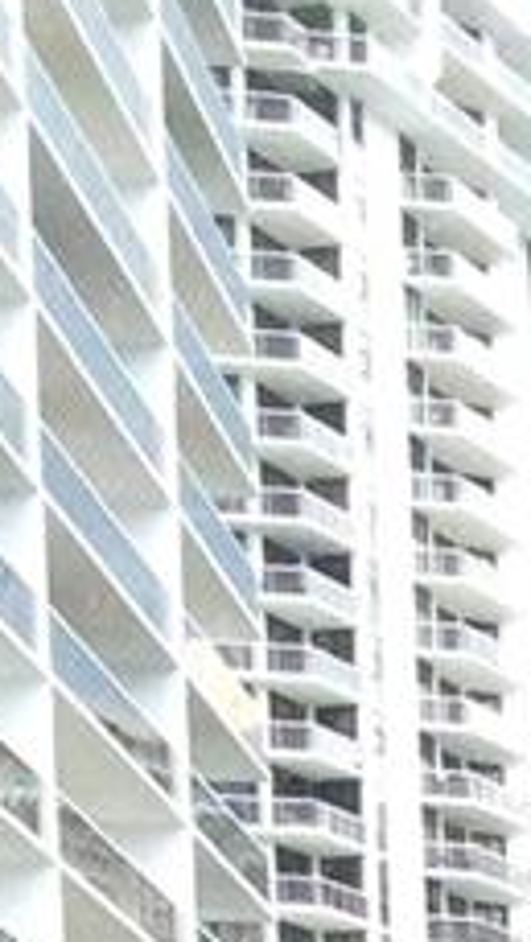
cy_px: 2316
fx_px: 4551
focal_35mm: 182
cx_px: 1223
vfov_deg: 10.2
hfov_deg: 6.4
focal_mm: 3.3
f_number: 2.4
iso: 32
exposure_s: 1/841
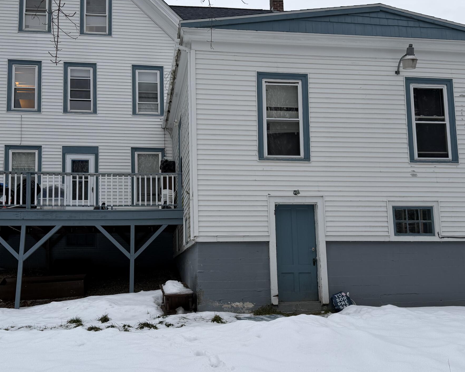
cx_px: 218
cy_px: 201
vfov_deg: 37.3
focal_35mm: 40
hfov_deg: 45.8
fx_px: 551
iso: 64
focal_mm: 6.76
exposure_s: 1/121
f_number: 1.78
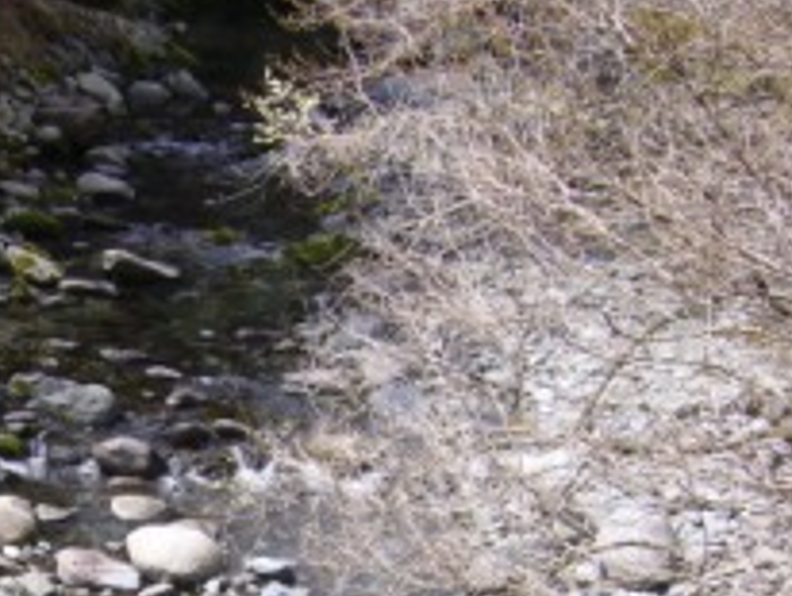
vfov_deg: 18.8
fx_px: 1741
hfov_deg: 24.5
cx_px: 12
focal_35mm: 76
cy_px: 619
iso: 80
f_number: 5.6
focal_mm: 5.8
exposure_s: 1/100
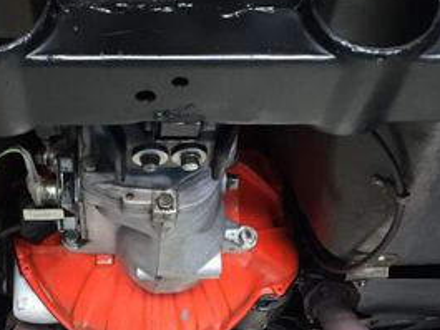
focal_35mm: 70
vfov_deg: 20.5
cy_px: 307
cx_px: 166
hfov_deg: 27.7
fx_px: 890
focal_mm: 4.15
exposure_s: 1/30
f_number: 2.2
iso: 125
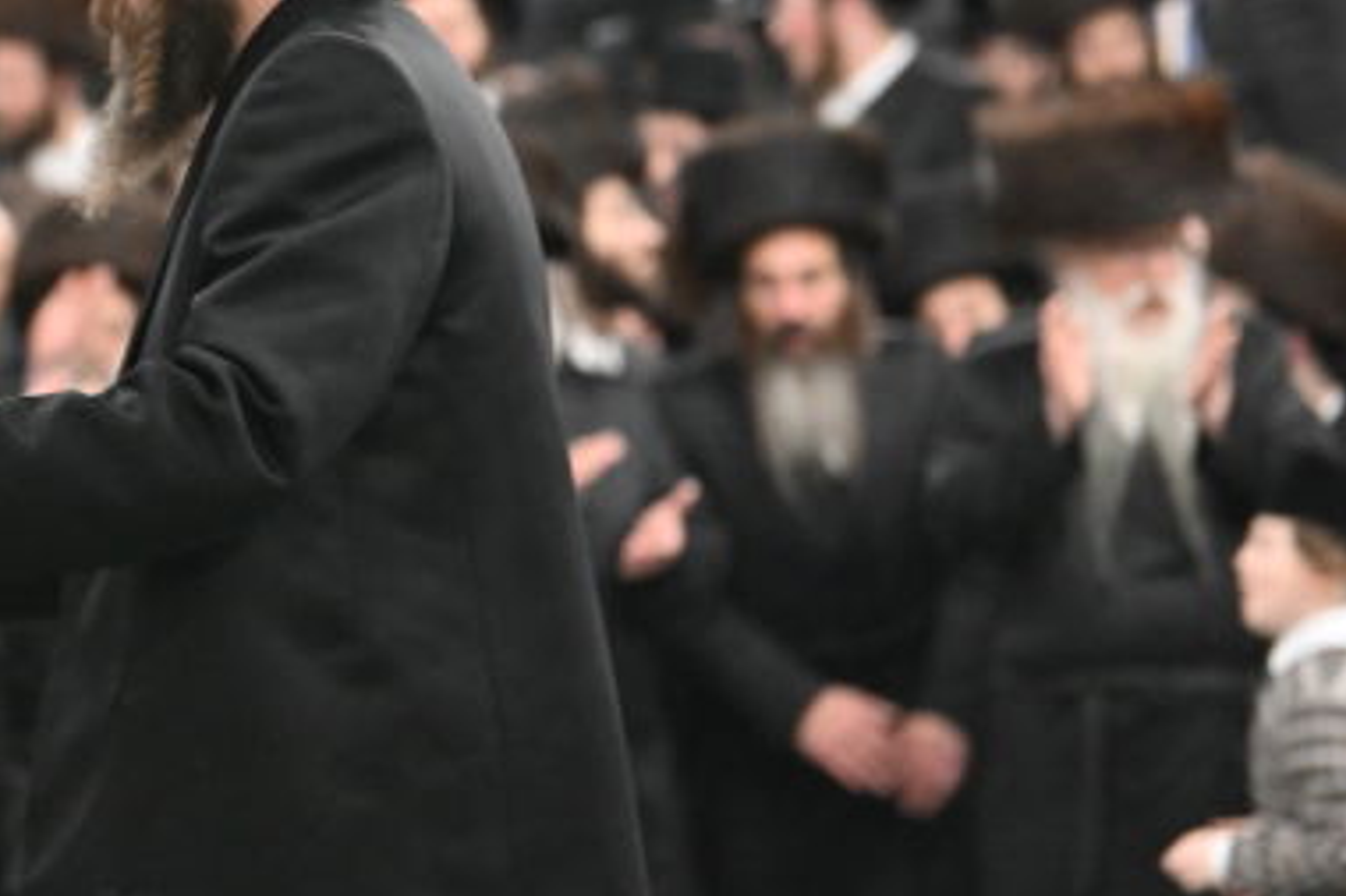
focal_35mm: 337
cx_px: -174
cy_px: 158
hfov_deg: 6.1
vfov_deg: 4.1
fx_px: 12594
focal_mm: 125
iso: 2000
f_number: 2.8
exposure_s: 1/400
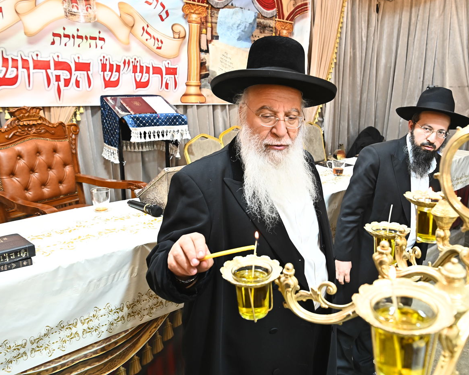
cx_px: 275
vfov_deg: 43.4
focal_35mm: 34
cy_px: 187
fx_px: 472
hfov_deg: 52.6
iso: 2500
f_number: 5.6
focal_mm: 30
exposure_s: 1/160
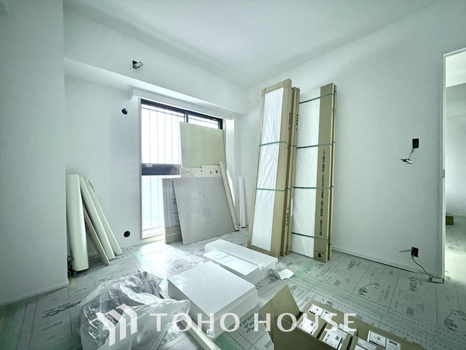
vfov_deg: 85.7
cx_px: 233
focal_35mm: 14
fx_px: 189
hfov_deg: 102.0
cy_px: 175
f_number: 2.2
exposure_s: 1/33
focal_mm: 2.22
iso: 1000
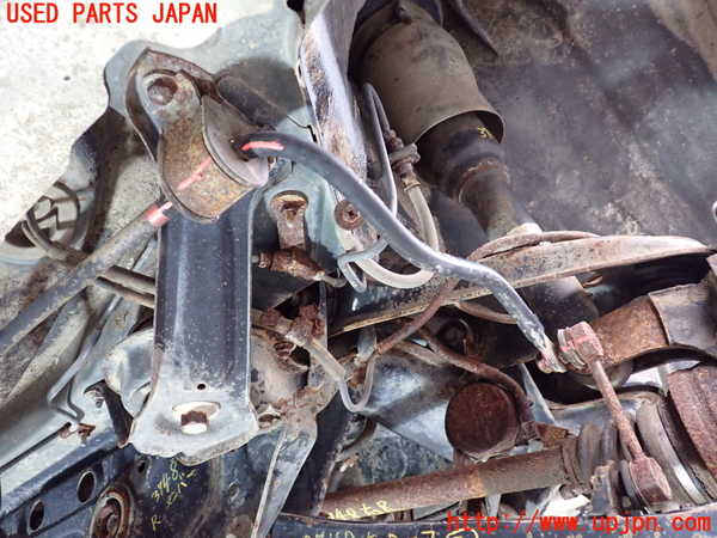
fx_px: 621
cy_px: 269
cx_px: 358
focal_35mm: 30
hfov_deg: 60.0
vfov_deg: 46.8
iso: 640
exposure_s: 1/30
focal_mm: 5.4
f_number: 2.3
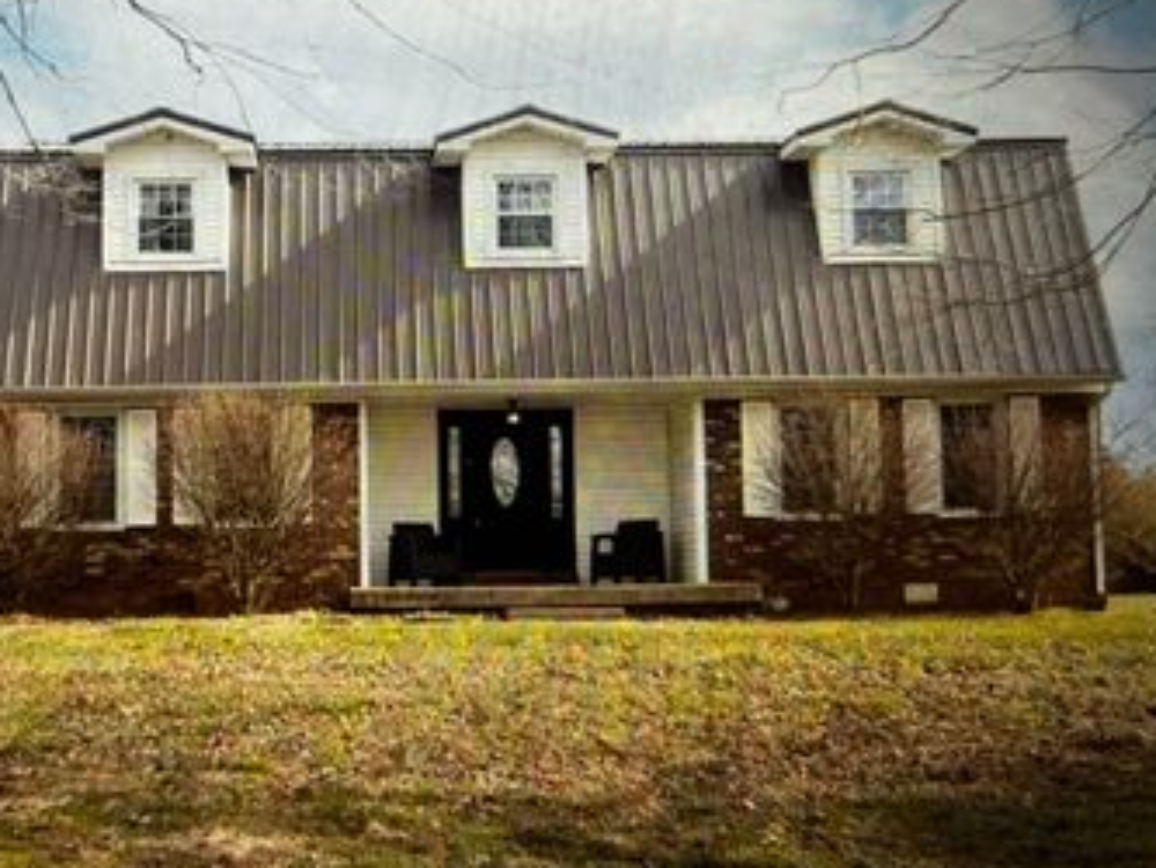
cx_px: 344
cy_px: 266
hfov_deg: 46.7
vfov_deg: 36.3
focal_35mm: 39
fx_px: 1303
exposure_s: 1/120
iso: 100
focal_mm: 5.1
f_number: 1.6
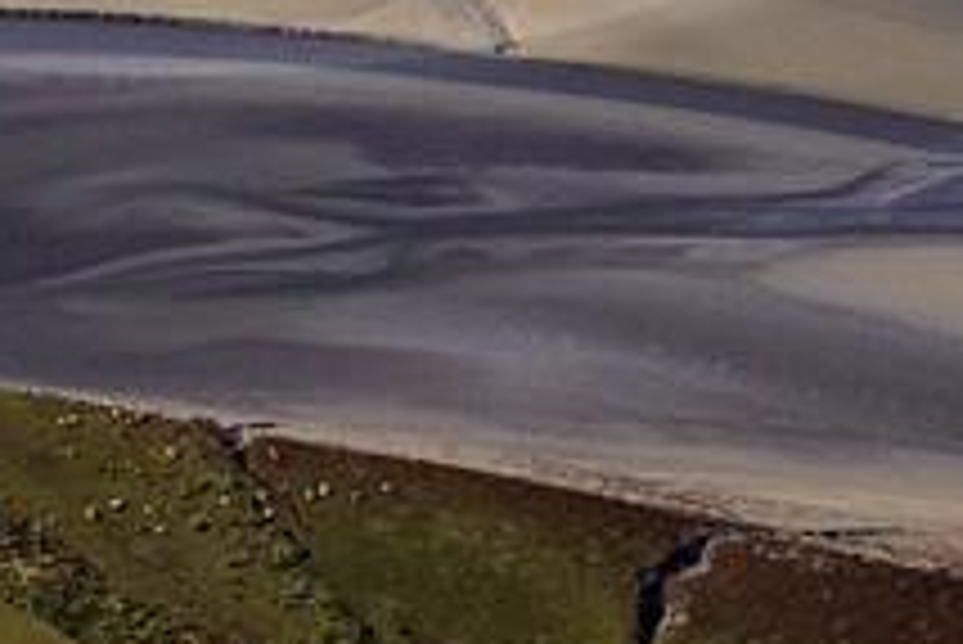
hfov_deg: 4.8
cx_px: 171
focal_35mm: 433
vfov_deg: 3.1
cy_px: -1576
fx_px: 11590
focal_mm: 58
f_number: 14
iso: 800
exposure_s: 1/640
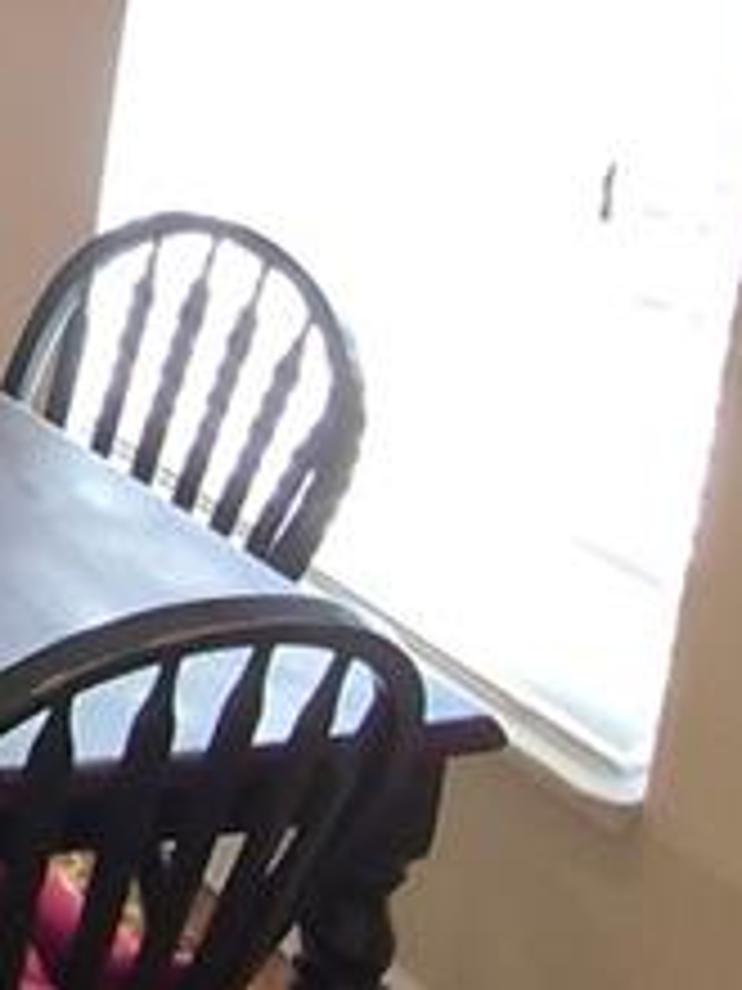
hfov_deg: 16.3
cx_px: -715
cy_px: -40
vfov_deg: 25.8
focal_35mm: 71
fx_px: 2029
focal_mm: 1.74
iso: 64
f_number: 2.2
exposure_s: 1/60
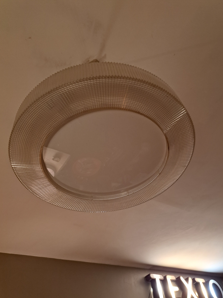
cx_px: 114
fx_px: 215
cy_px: 153
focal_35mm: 25
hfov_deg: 54.9
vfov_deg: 69.4
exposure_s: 1/50
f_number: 1.8
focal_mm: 5.23
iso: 250
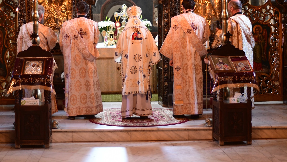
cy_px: 67
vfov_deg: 15.3
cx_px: 144
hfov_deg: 26.9
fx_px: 601
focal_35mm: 79
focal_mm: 50
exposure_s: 1/80
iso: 2000
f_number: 1.8
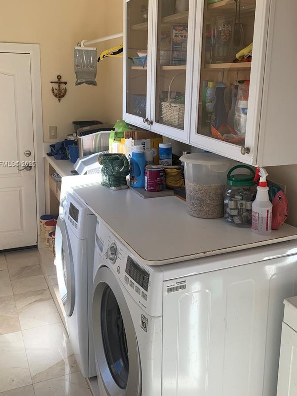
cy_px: 164
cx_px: 153
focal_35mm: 35
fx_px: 400
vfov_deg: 52.4
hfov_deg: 40.7
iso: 25
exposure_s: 1/171
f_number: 1.8
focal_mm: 4.25
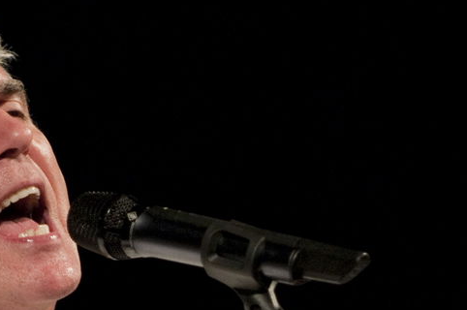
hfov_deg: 2.6
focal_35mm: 796
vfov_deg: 1.7
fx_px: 10312
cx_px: 204
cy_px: 465
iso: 1250
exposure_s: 1/125
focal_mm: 160
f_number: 2.8
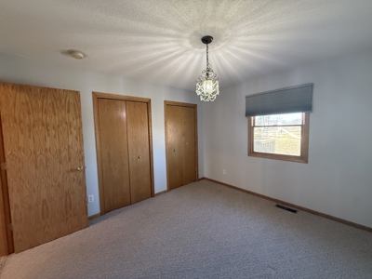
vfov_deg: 85.7
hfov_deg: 102.1
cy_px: 140
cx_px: 186
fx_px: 150
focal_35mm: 14
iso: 500
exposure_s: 1/120
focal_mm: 2.22
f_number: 2.2
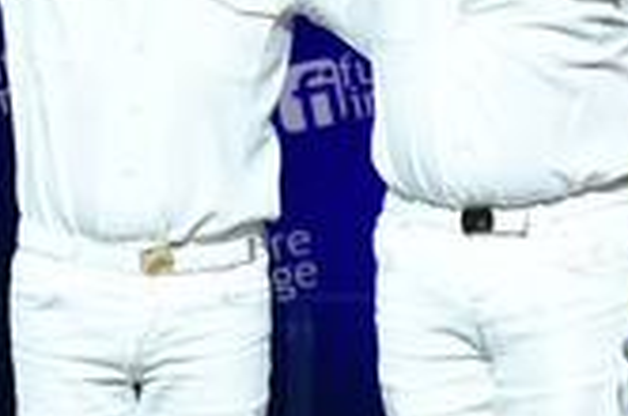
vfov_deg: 2.5
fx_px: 9471
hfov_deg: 3.8
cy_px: -8
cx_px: 270
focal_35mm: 544
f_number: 4.5
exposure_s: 1/320
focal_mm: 200
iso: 3200
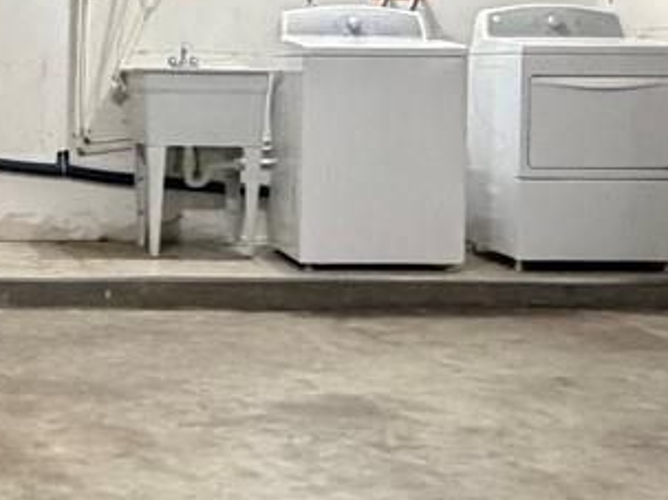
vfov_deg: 19.8
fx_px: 1427
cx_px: 37
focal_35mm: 74
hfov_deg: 25.3
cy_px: 130
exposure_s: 1/60
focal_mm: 2.22
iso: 800
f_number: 2.2
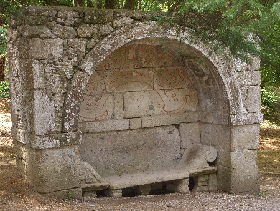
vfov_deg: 19.7
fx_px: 607
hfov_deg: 26.0
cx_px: 140
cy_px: 106
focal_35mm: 75
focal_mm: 15.45
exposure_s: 1/148
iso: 200
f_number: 3.3
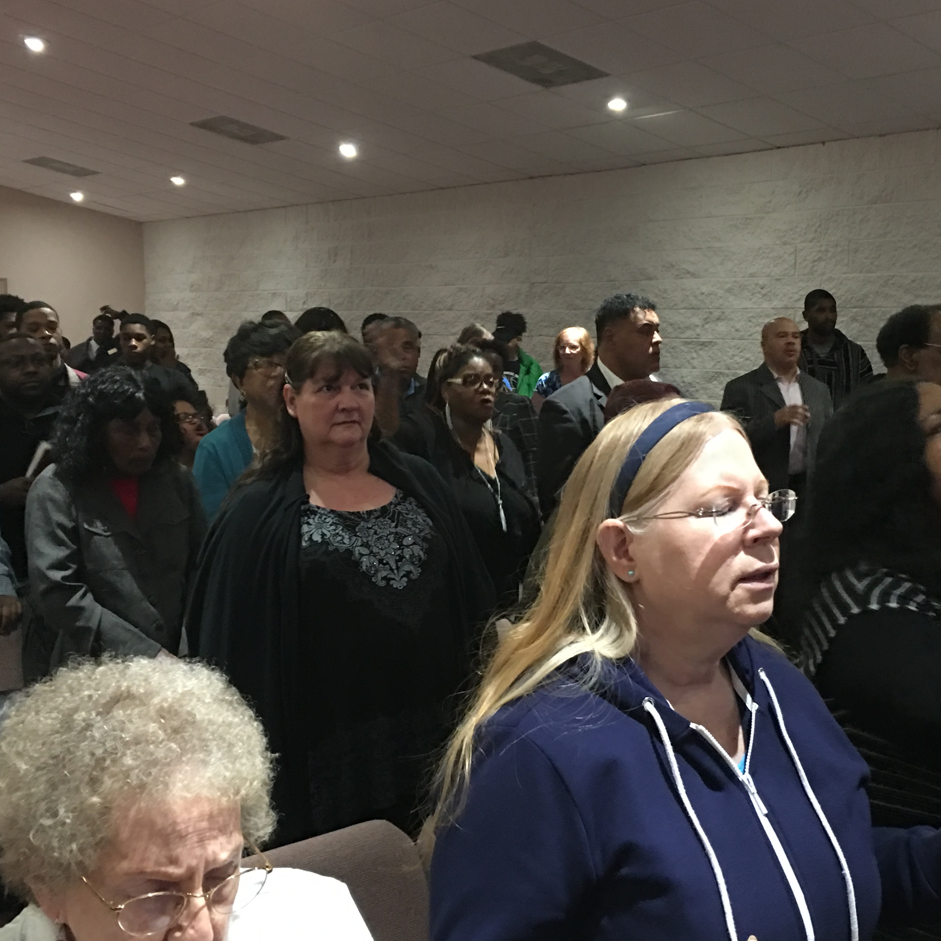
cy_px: 480
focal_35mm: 44
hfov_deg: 38.3
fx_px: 1353
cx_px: 531
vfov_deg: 38.3
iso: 64
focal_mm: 4.15
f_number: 2.2
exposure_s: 1/4
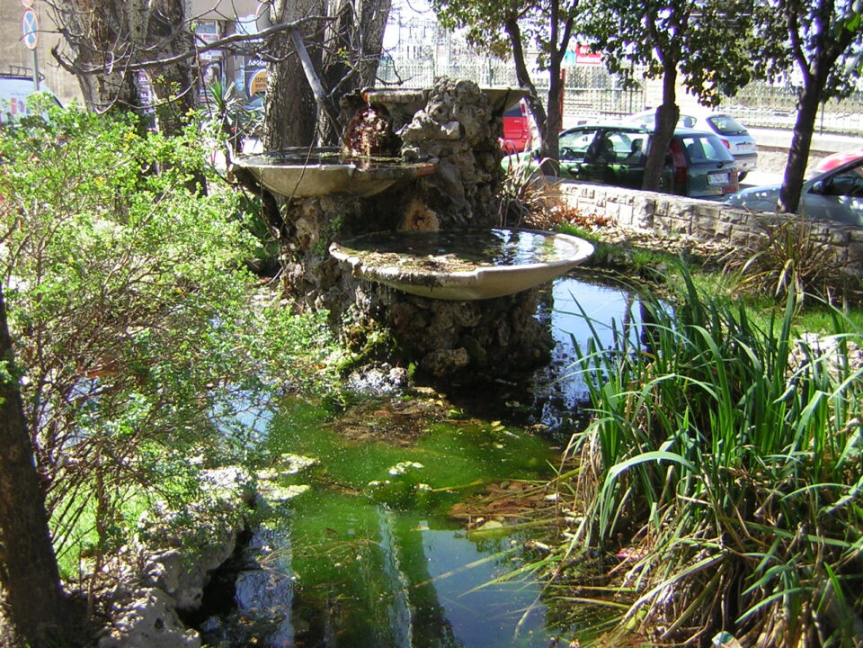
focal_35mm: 36
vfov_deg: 39.7
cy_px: 324
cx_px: 432
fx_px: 898
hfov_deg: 51.4
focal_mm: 4.7
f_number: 2.6
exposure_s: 1/172
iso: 50
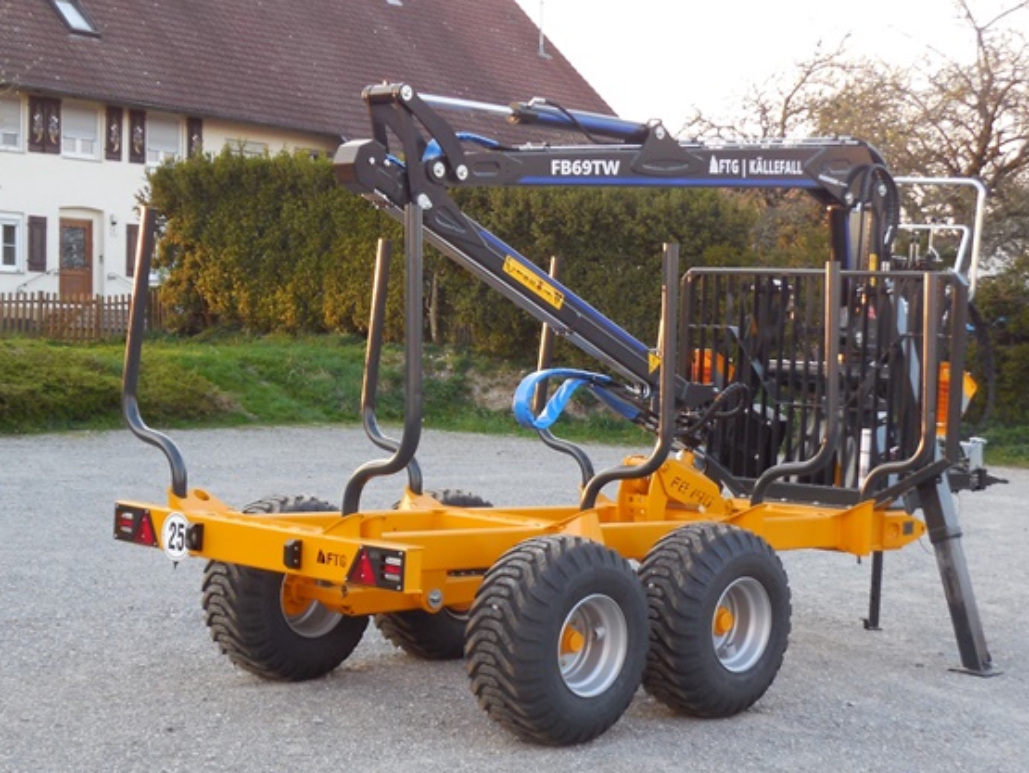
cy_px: 380
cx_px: 567
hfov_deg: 36.1
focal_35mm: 53
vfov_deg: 27.6
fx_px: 1577
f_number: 3.8
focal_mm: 8.2
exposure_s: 1/60
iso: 125
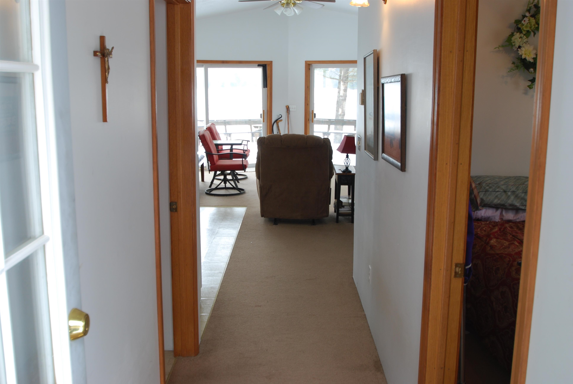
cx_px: 286
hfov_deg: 53.1
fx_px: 574
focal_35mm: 36
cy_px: 192
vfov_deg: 37.0
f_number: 4.5
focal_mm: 24
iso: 200
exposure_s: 1/40
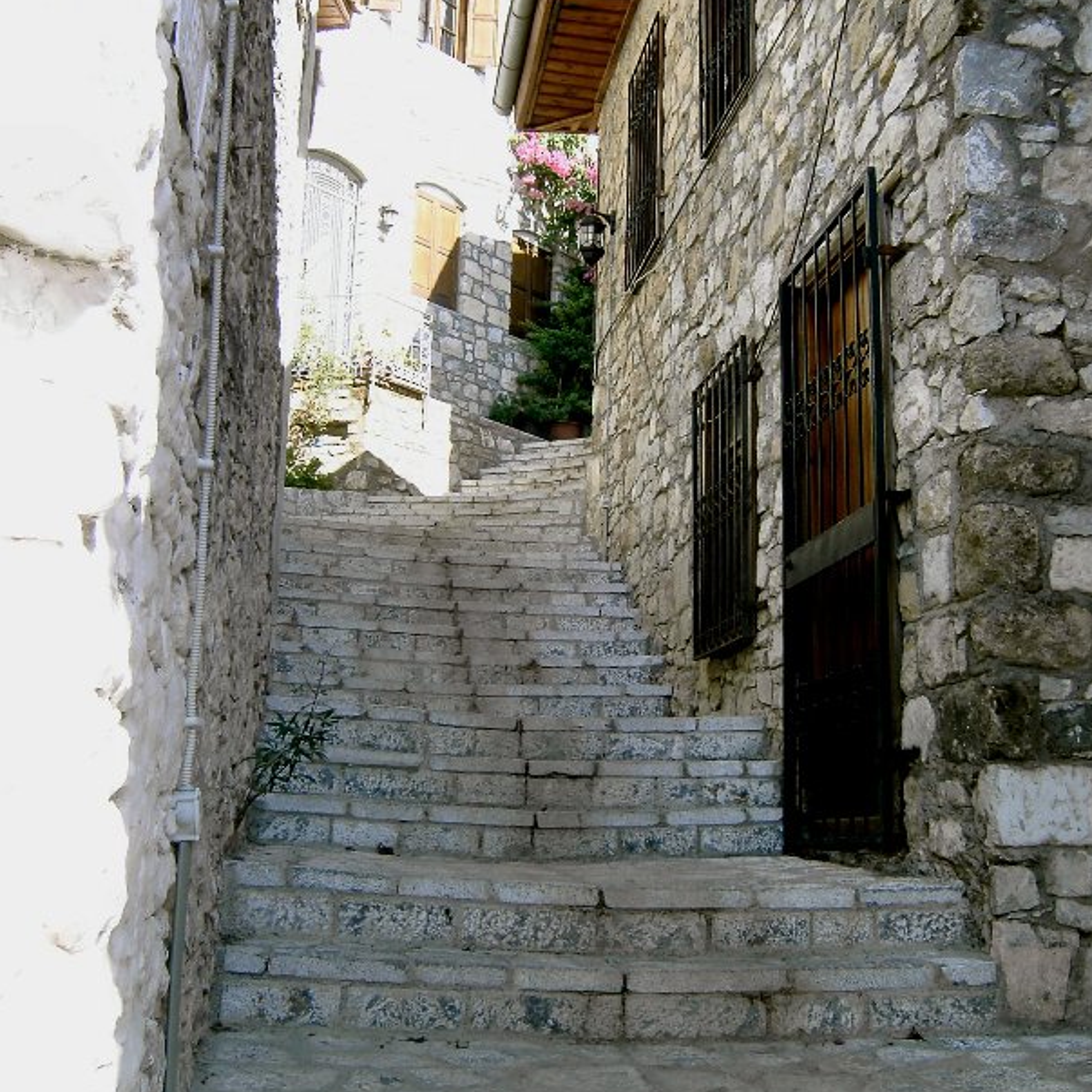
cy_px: 493
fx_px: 1499
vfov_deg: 40.0
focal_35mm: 42
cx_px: 552
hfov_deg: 40.0
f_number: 4.5
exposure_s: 1/160
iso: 100
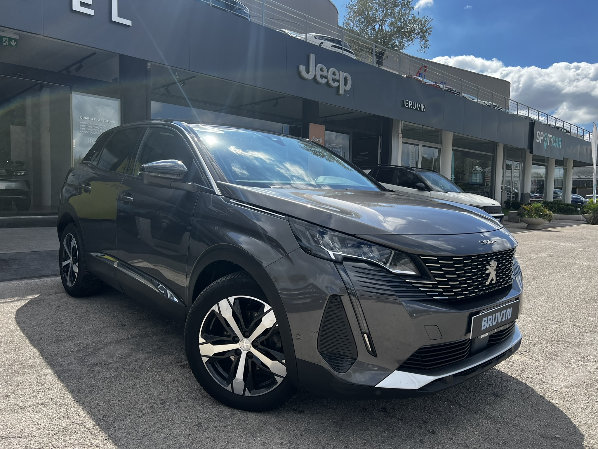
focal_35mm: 26
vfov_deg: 53.1
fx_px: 449
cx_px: 299
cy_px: 224
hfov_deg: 67.3
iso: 50
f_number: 1.5
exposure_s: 1/2695
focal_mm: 5.7
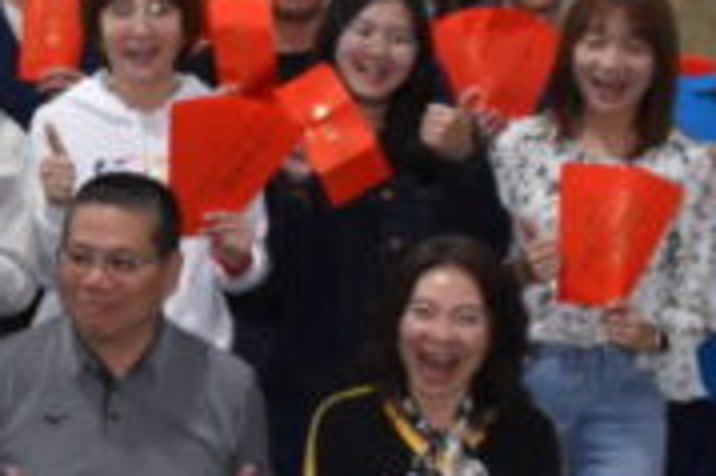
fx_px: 2898
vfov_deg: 9.4
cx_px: -564
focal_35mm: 146
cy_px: 158
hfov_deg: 12.8
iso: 800
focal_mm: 17
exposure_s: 1/80
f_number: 4.5
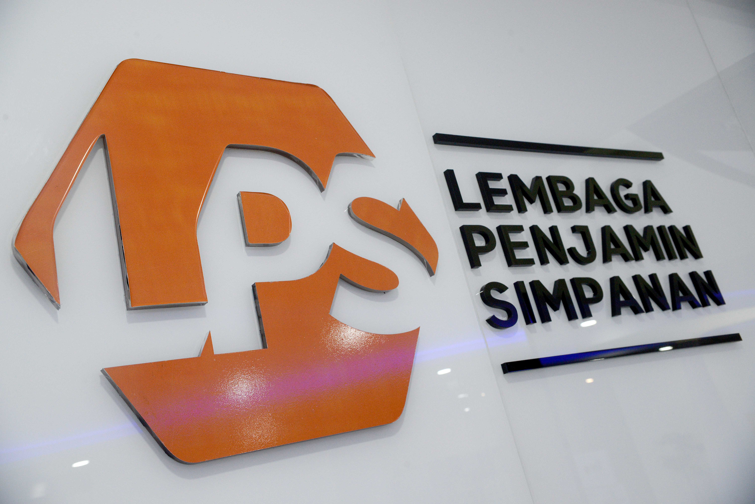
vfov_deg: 37.9
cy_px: 252
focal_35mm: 35
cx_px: 378
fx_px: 734
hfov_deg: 54.4
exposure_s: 1/100
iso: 2000
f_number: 7.1
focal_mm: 35
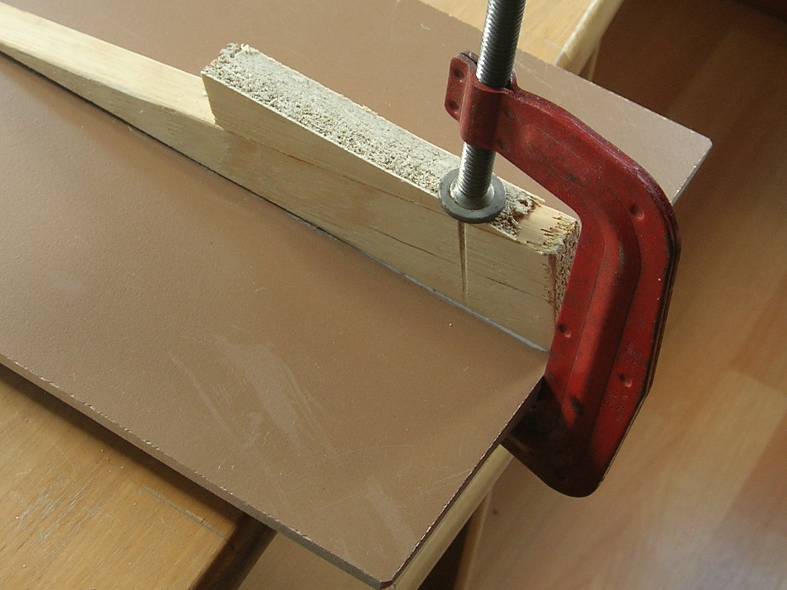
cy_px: 201
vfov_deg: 19.1
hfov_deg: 25.3
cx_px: 366
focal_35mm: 77
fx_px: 1750
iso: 64
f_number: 2.8
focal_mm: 7.8
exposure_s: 1/42
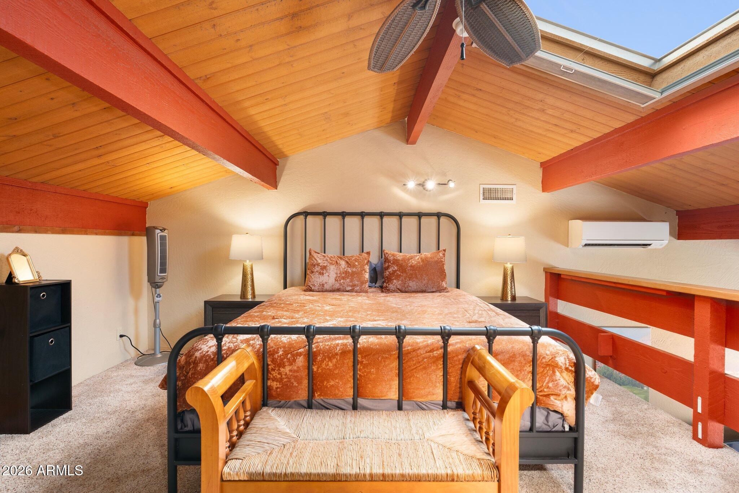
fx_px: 359
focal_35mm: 18
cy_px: 246
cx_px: 370
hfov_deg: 91.6
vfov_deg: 68.9
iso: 400
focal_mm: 17.5
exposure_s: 1.3
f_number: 8
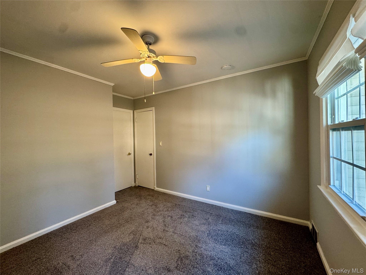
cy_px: 138
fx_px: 148
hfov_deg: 102.1
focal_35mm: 14
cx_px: 183
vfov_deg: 85.7
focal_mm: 2.22
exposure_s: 1/60
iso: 200
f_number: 2.2
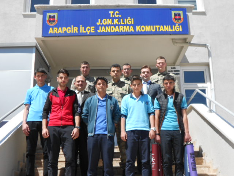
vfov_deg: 29.7
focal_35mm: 49
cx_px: 117
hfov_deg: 38.9
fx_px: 331
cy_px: 88
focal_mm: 9
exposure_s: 1/400
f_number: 4.5
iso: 80
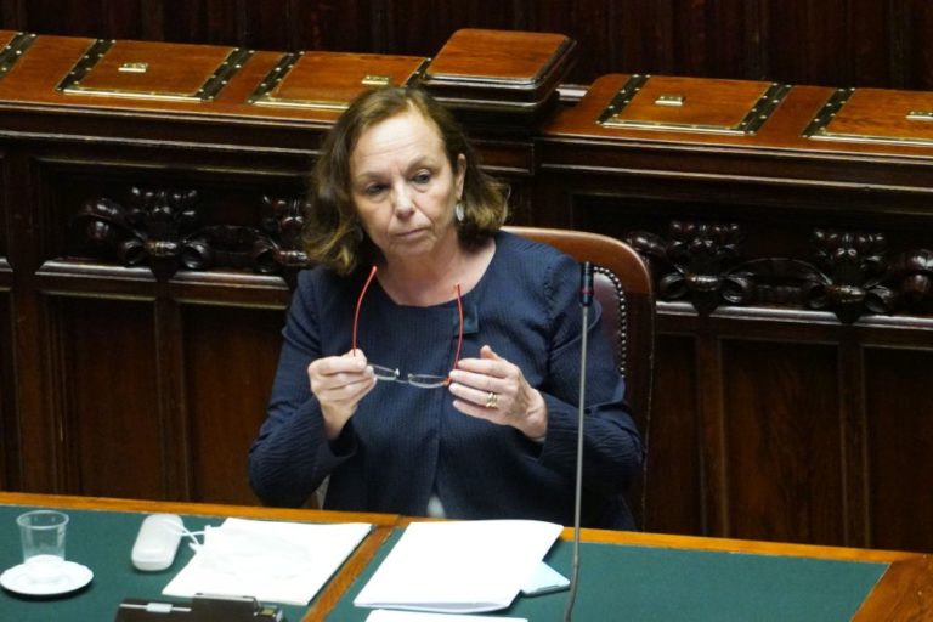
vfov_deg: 2.3
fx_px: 15549
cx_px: 466
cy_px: 311
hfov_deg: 3.4
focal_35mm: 600
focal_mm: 400
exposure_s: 1/160
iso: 16000
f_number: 5.6
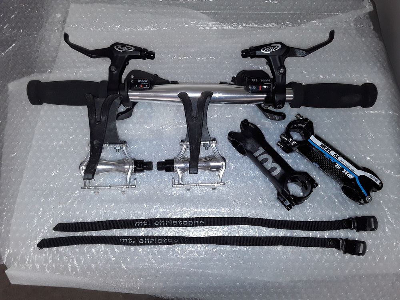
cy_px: 150
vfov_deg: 51.4
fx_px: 312
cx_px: 200
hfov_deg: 65.3
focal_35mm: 27
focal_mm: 2.91
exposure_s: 1/50
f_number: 1.9
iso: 40
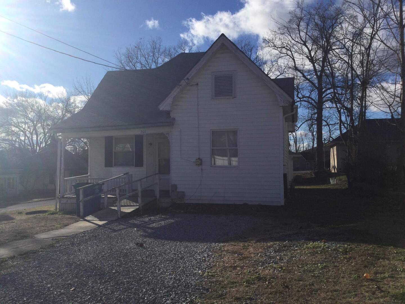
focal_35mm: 31
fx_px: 363
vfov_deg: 45.4
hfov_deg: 58.4
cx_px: 202
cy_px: 152
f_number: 2.4
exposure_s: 1/2398
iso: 25
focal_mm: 3.3
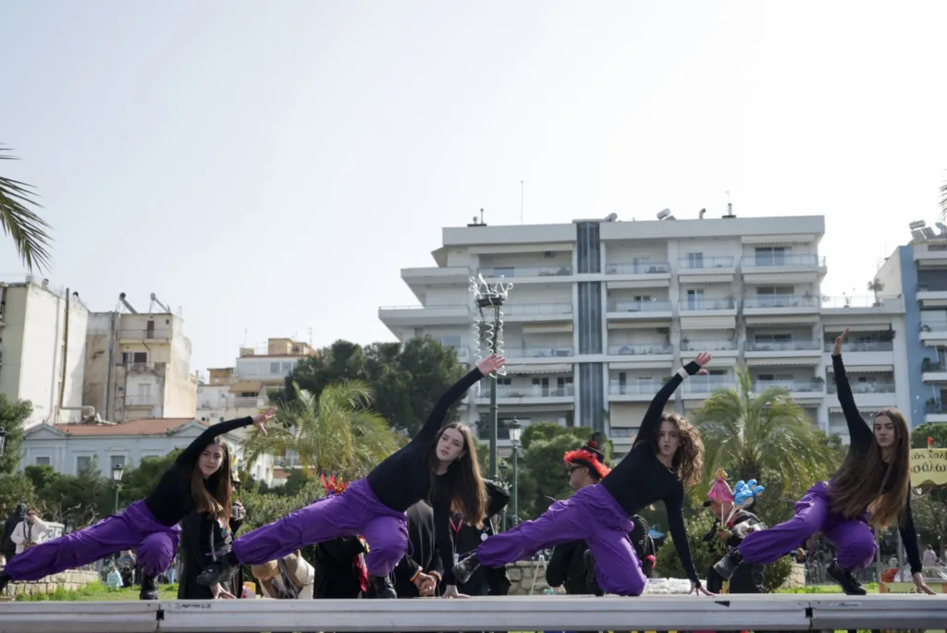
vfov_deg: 32.7
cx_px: 474
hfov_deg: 47.4
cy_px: 316
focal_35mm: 41
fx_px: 1080
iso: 160
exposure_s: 1/1000
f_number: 4
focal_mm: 41
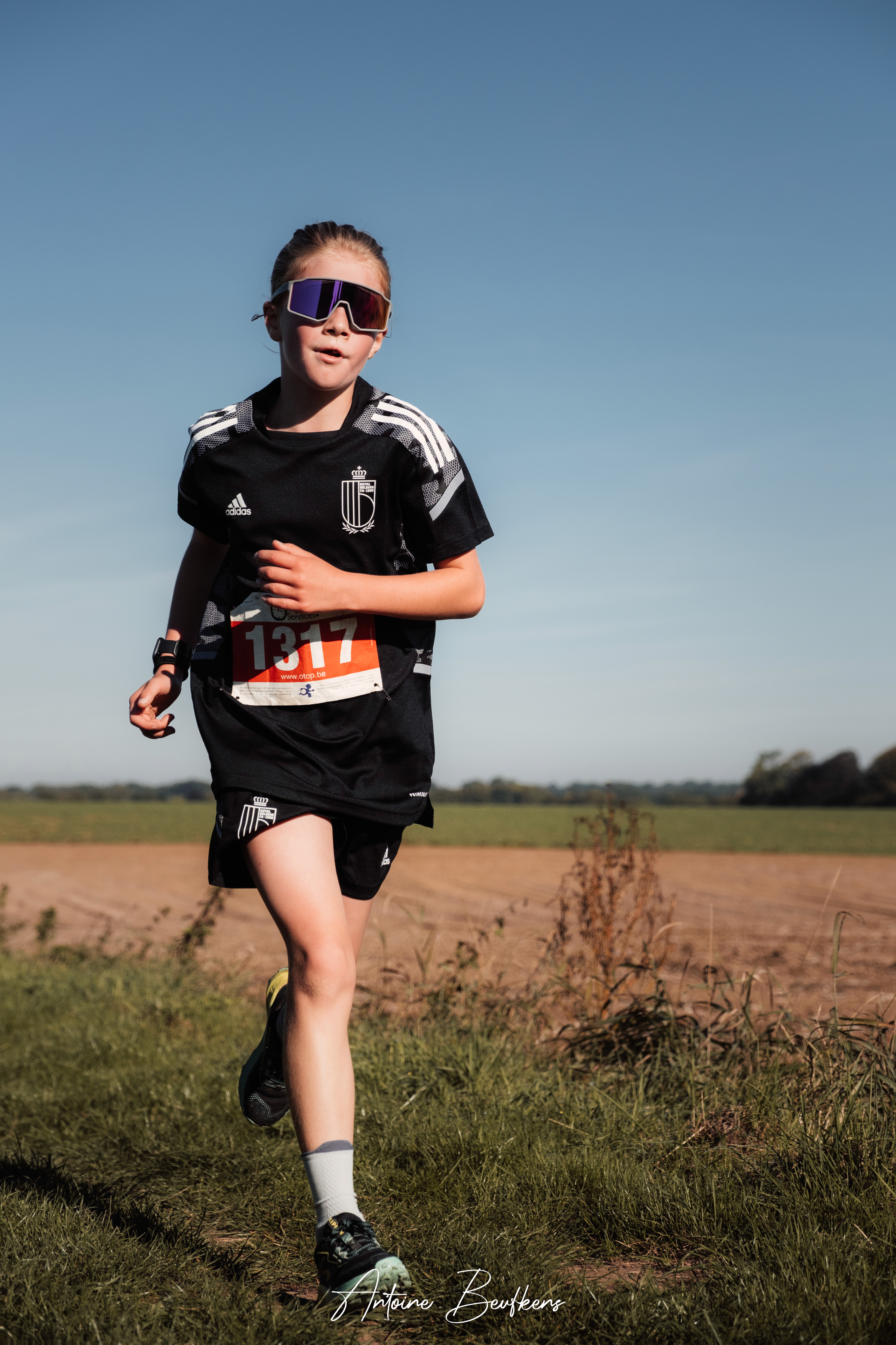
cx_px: 448
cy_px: 672
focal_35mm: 83
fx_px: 3098
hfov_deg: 16.5
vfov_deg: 24.5
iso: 320
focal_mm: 55
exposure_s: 1/4000
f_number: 4
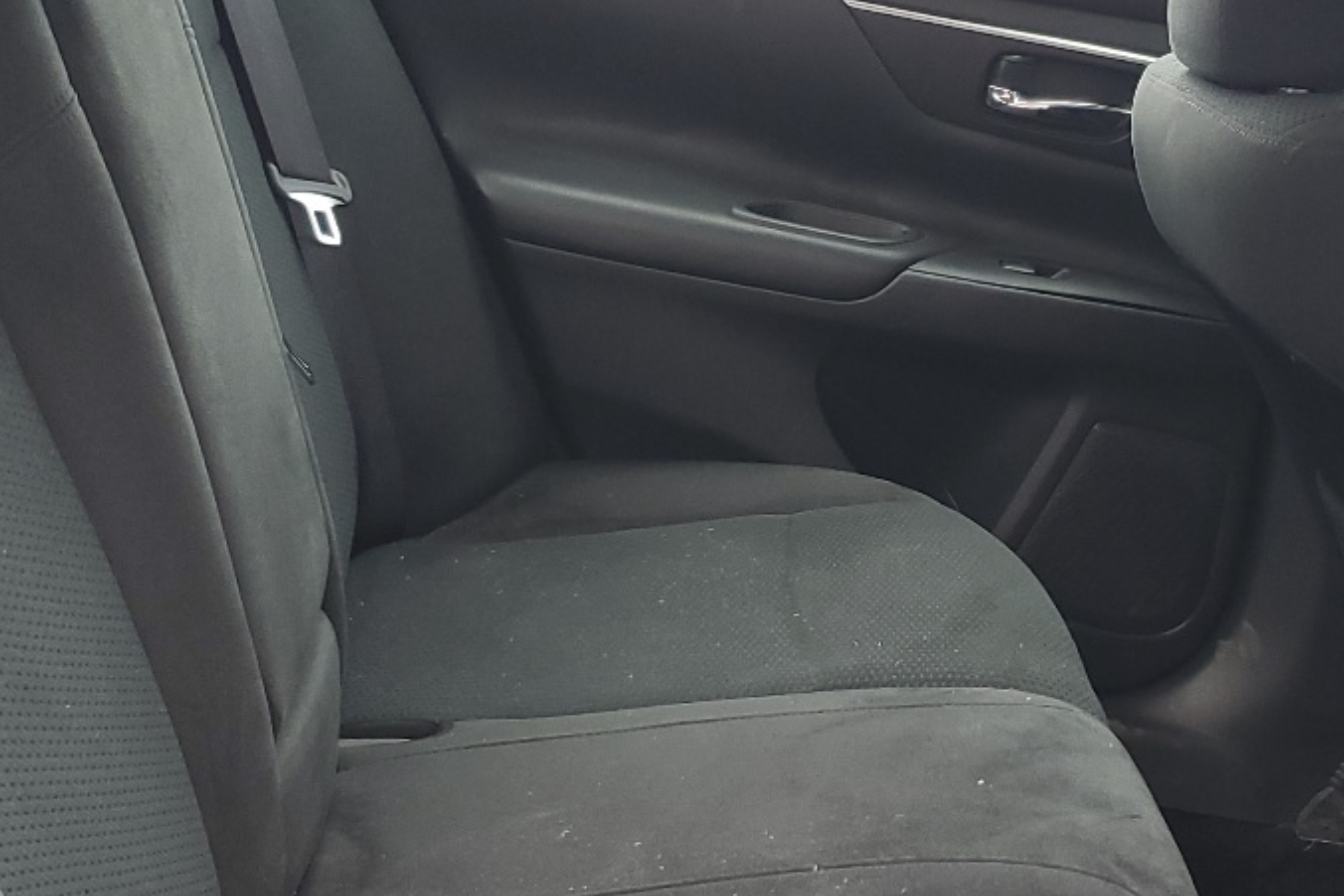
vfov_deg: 21.2
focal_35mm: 64
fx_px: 2390
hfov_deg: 31.2
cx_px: 905
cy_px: 483
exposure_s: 1/120
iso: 61
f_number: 1.5
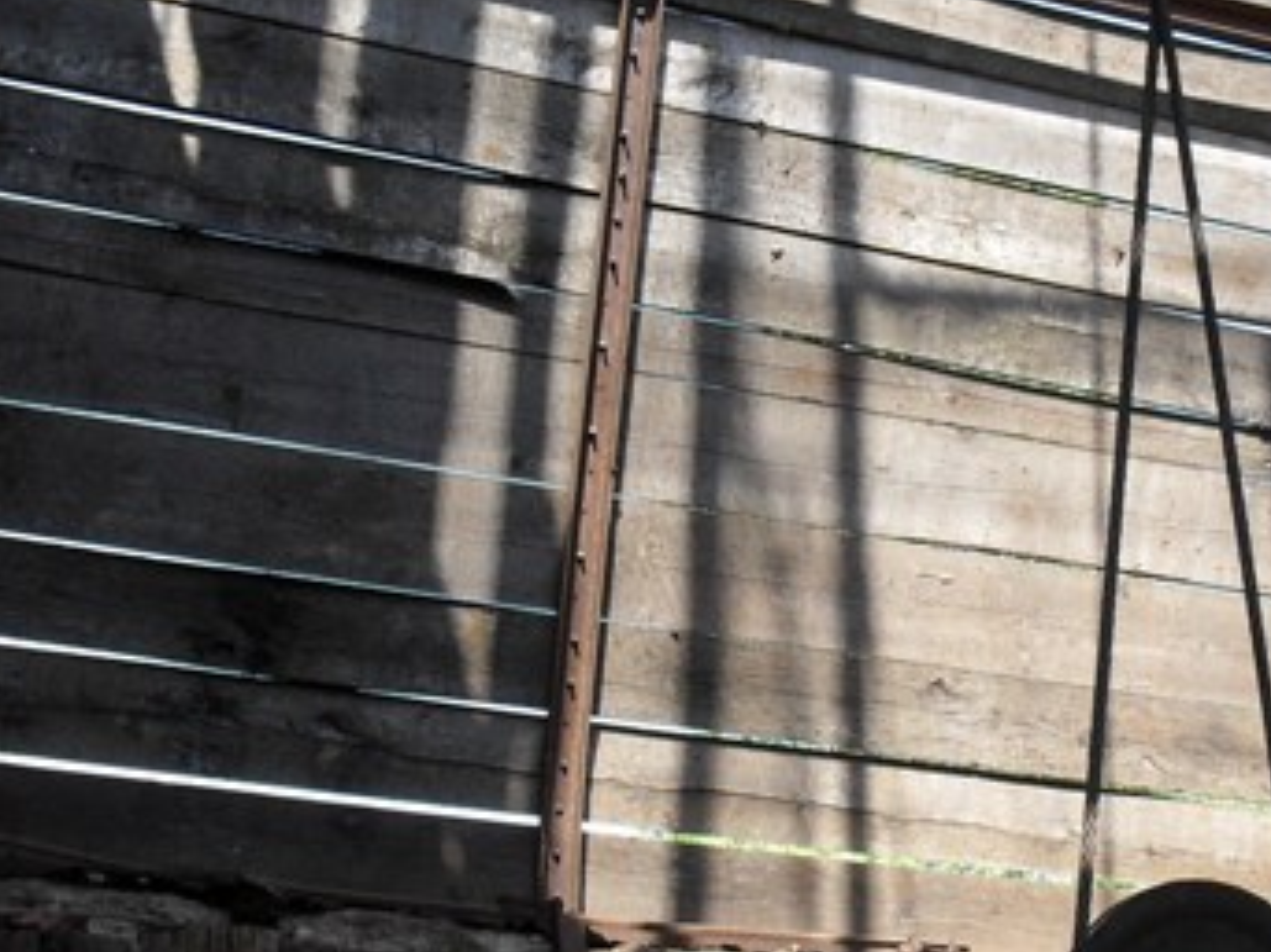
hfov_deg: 27.0
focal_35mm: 71
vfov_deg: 20.7
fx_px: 2606
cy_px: 608
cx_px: 975
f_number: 2.8
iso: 80
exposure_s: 1/250
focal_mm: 6.3
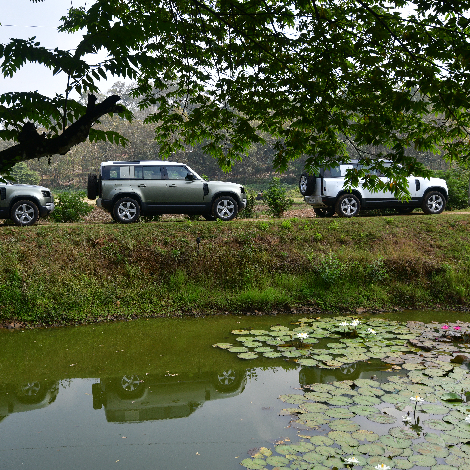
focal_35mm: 39
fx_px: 599
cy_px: 233
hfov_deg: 42.5
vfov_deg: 42.8
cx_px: 171
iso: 320
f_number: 10
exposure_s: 1/400
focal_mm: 29
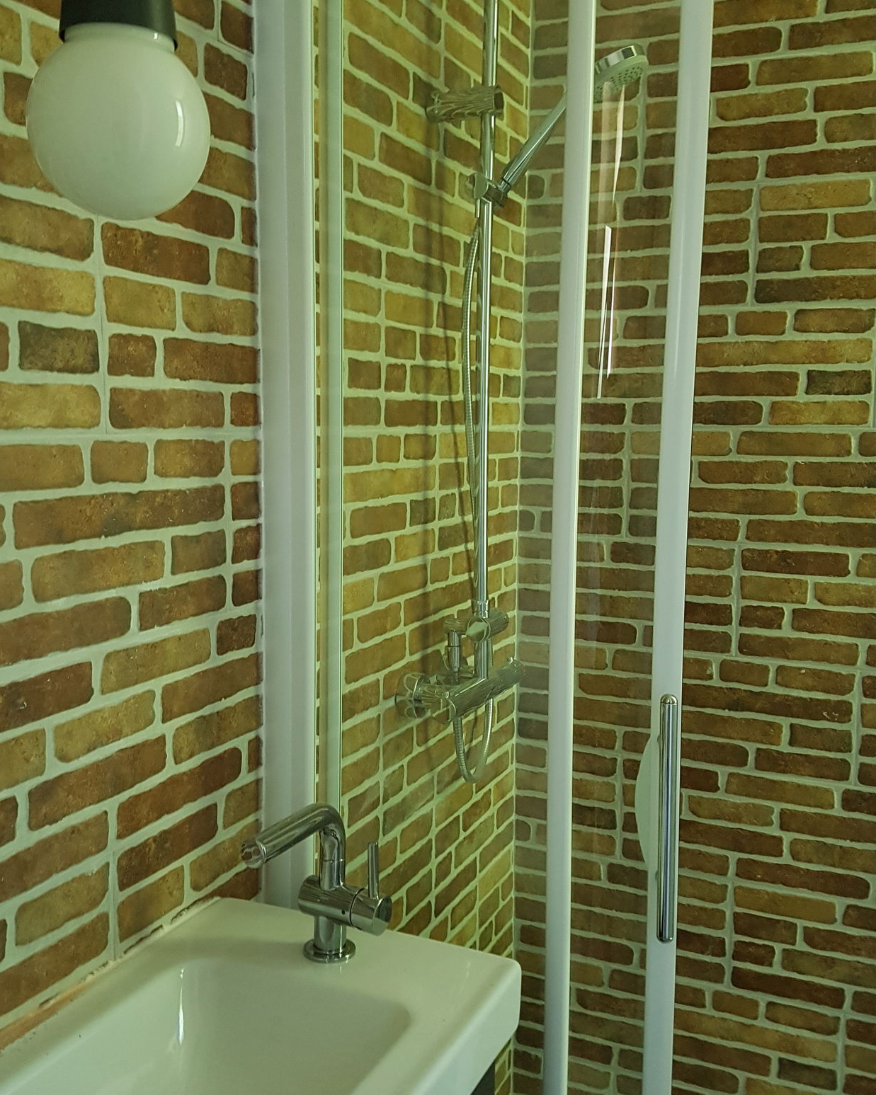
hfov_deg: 42.2
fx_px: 1135
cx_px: 432
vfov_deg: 51.5
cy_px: 563
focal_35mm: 35
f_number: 1.7
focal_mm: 4.2
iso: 200
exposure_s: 1/16
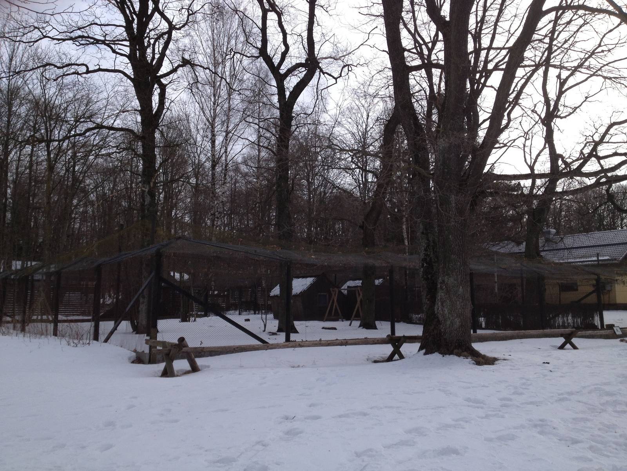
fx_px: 634
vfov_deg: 40.7
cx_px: 314
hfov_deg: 52.6
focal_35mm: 35
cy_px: 236
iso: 50
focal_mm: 4.28
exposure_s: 1/1416
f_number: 2.4
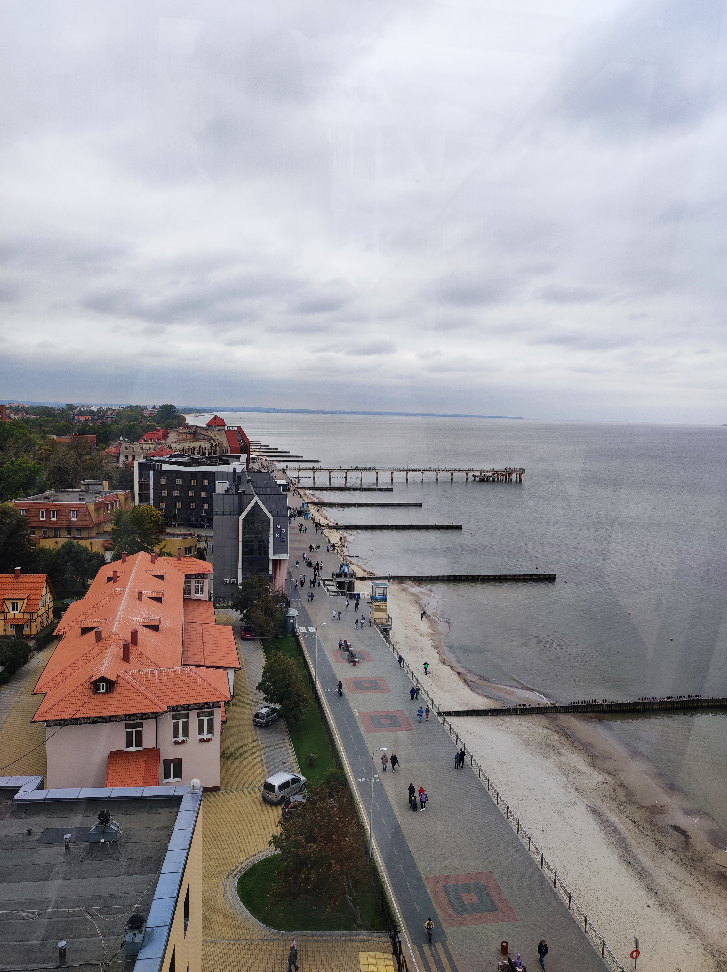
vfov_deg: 69.4
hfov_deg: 54.8
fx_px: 701
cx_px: 364
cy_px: 486
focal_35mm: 25
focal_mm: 4.7
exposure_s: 1/399
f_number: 1.79
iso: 50
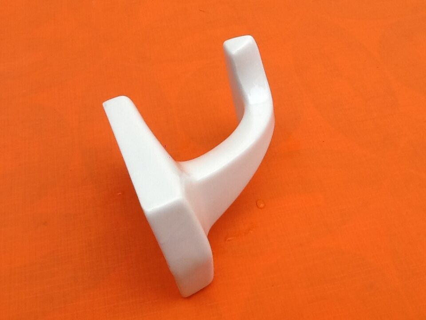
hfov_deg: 42.9
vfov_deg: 32.9
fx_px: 541
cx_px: 213
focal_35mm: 44
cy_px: 160
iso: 40
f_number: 2.4
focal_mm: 2.03
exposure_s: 1/201
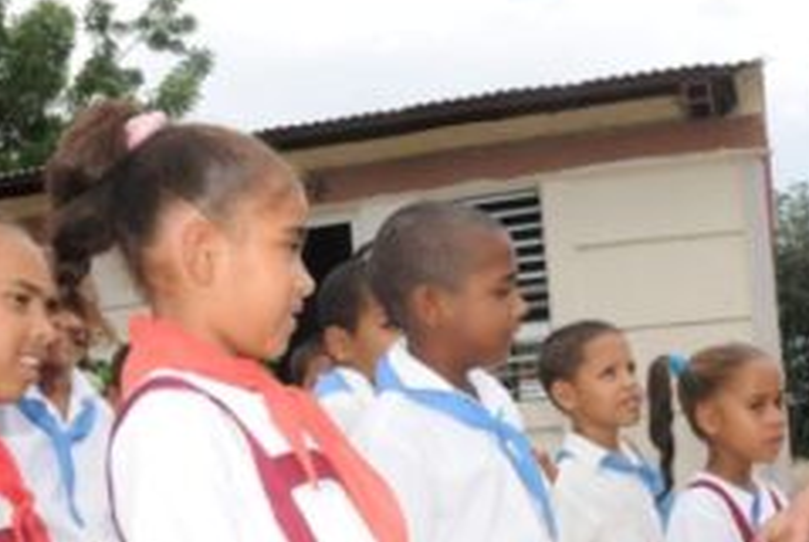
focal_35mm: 46
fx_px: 1035
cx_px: 548
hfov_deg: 42.1
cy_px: 356
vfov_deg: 29.2
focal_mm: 18
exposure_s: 1/250
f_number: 13
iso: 800
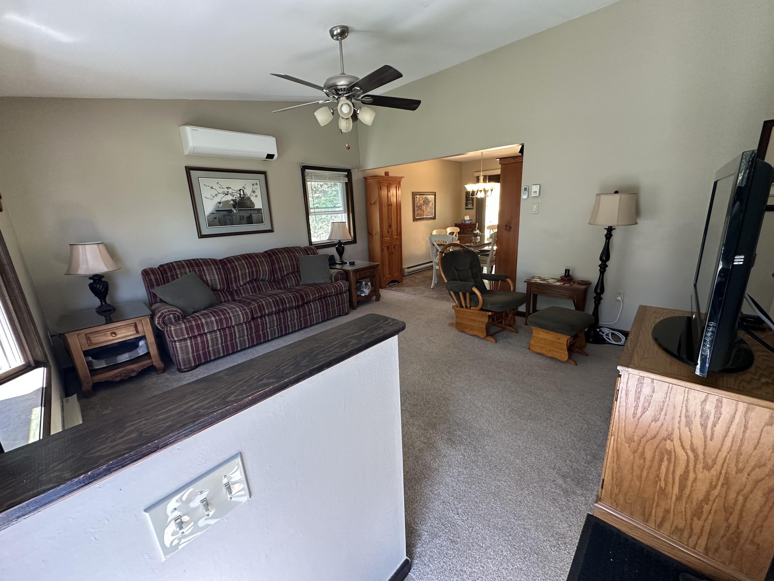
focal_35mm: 14
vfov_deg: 85.7
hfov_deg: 102.1
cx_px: 387
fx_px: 313
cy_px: 290
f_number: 2.2
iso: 320
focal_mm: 2.22
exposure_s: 1/99
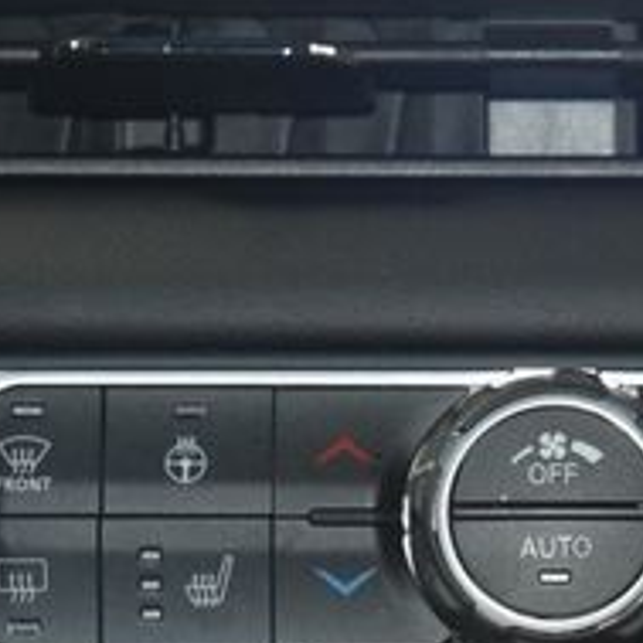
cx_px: 544
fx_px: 6347
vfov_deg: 5.8
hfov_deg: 5.8
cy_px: 522
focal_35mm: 302
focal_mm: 70
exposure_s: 1/30
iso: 1800
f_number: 4.5
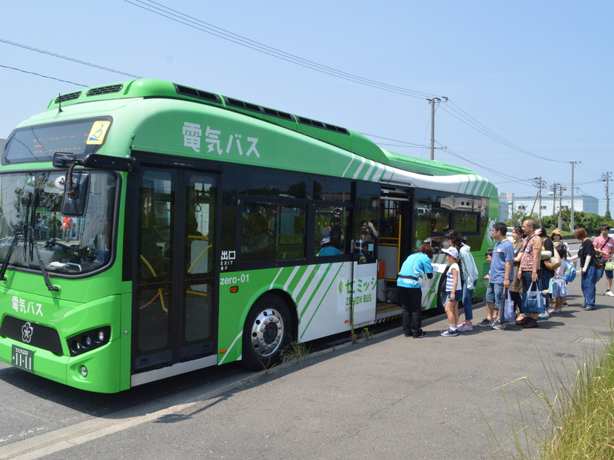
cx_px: 314
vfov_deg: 46.8
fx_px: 532
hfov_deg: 60.0
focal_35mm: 30
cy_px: 226
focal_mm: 18
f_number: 11
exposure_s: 1/500
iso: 800
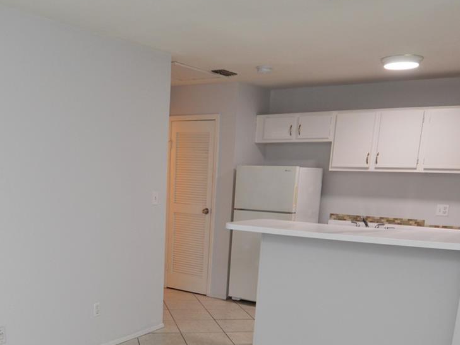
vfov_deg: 35.3
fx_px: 505
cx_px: 151
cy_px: 316
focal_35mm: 38
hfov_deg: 48.1
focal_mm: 12
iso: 400
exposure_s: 1/60
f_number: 4
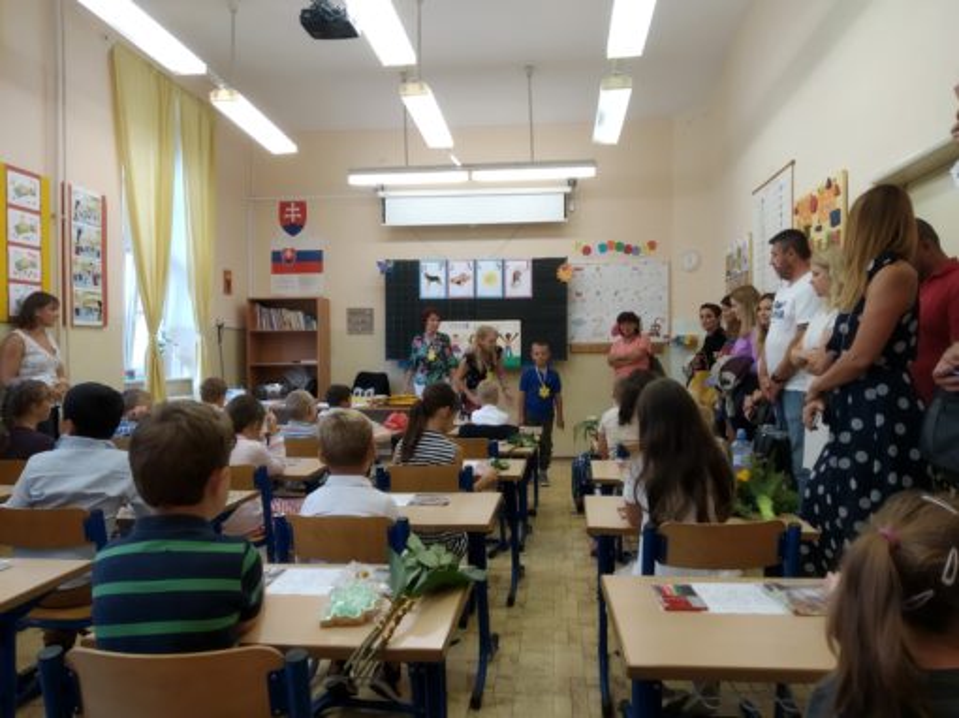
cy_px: 359
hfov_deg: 67.3
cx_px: 480
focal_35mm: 26
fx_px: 720
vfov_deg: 53.0
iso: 200
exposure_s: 1/33
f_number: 2.2
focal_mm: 3.82
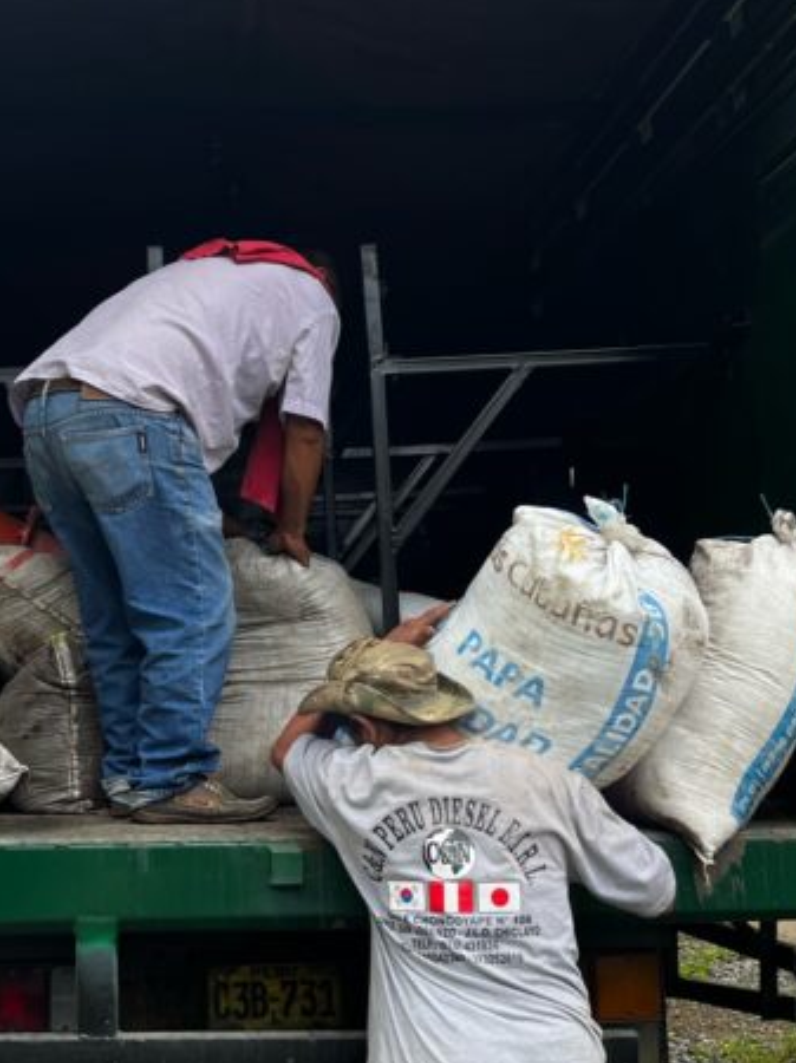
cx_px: 293
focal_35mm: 54
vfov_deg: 35.5
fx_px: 1657
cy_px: 595
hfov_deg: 26.9
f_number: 1.6
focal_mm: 5.1
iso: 50
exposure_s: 1/449
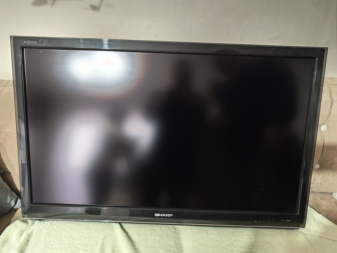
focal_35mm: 23
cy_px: 126
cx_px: 168
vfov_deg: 58.9
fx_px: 224
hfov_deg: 73.9
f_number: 1.62
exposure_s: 1/50
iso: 2000
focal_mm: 6.55
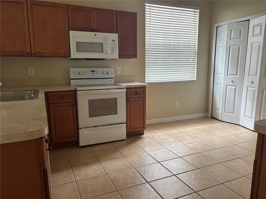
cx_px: 133
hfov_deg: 67.3
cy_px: 100
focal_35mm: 26
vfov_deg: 53.1
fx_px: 200
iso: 125
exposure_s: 1/83
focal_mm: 5.96
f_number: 1.6
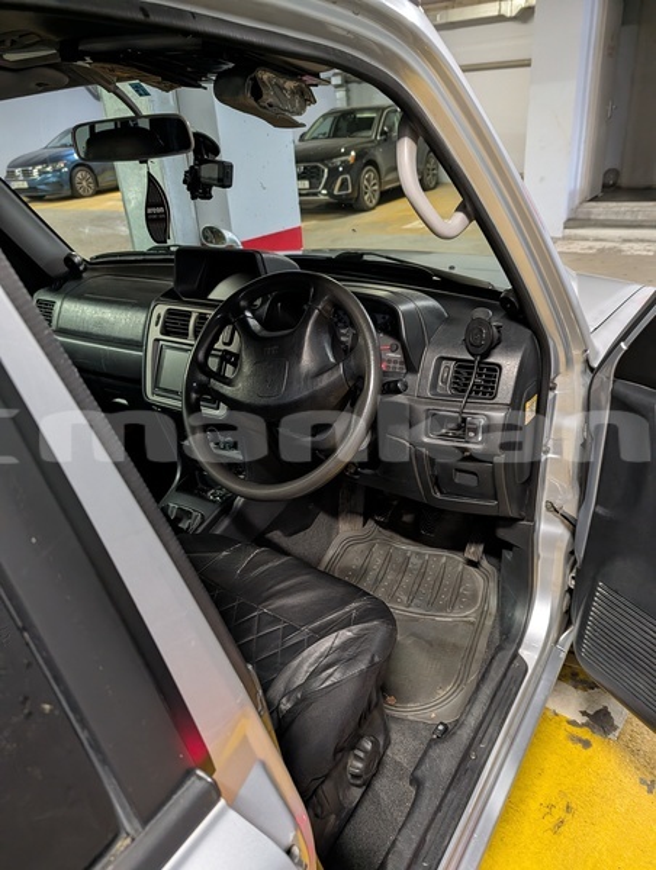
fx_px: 605
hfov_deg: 57.0
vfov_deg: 71.5
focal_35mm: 24
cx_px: 328
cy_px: 435
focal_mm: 6.9
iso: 1152
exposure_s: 1/33.8
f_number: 1.68
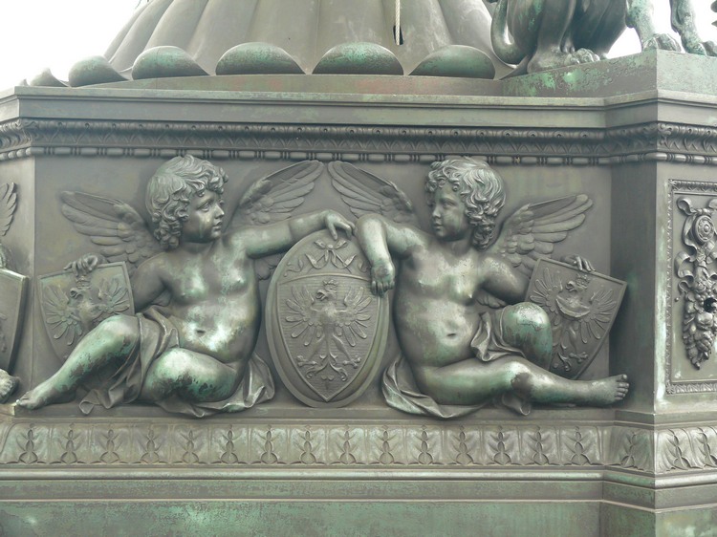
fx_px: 1346
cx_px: 358
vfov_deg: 22.6
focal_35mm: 65
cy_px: 268
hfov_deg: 29.8
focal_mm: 13.8
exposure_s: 1/30
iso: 160
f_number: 3.2
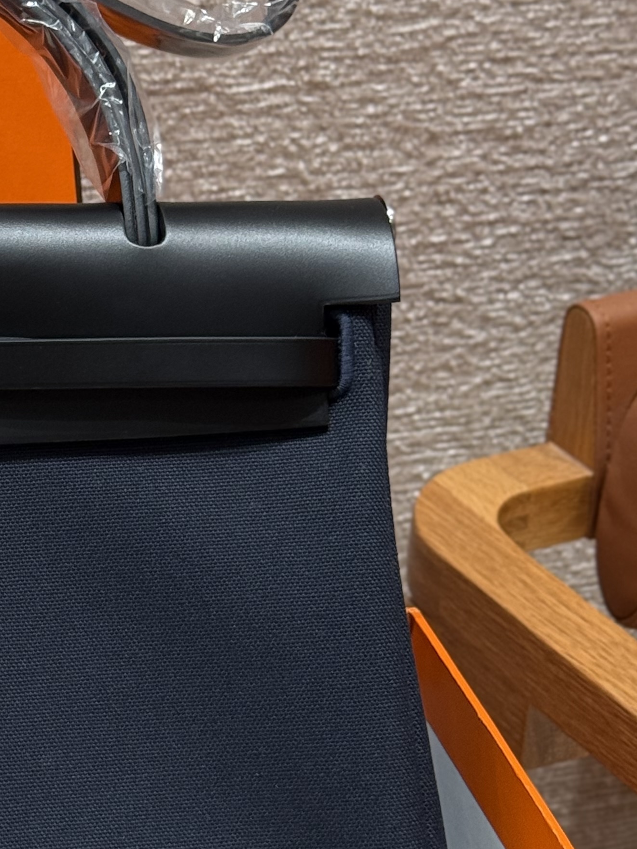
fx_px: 2698
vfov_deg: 17.9
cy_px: 391
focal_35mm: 110
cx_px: -89
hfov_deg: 13.2
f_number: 1.78
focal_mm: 6.76
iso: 100
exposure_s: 1/60
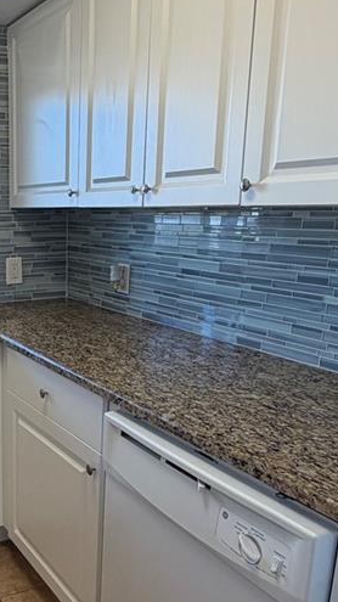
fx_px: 590
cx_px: -22
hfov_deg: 29.2
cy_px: 348
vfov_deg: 53.8
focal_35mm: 37
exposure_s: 1/120
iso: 100
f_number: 2.2
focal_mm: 2.22
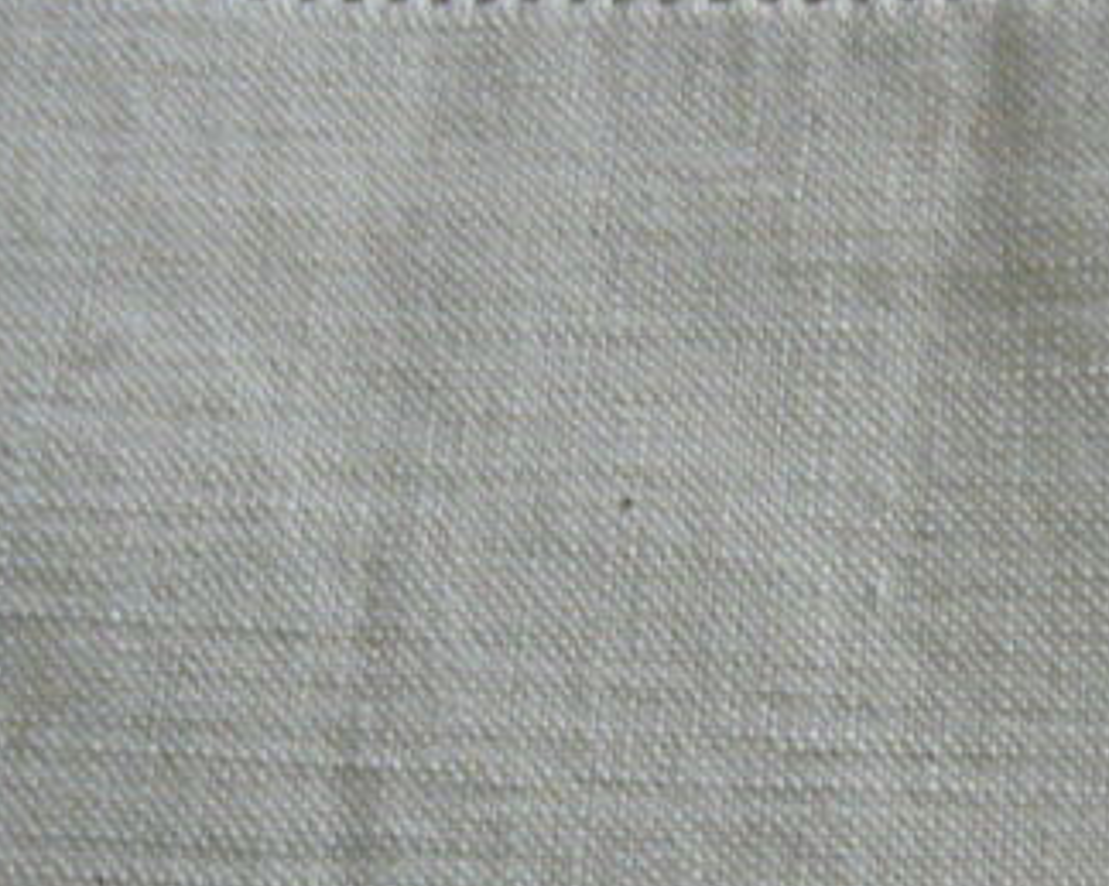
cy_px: 667
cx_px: 1219
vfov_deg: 14.2
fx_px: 3544
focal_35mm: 108
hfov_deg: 17.2
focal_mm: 4.6
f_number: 2.8
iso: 200
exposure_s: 1/13
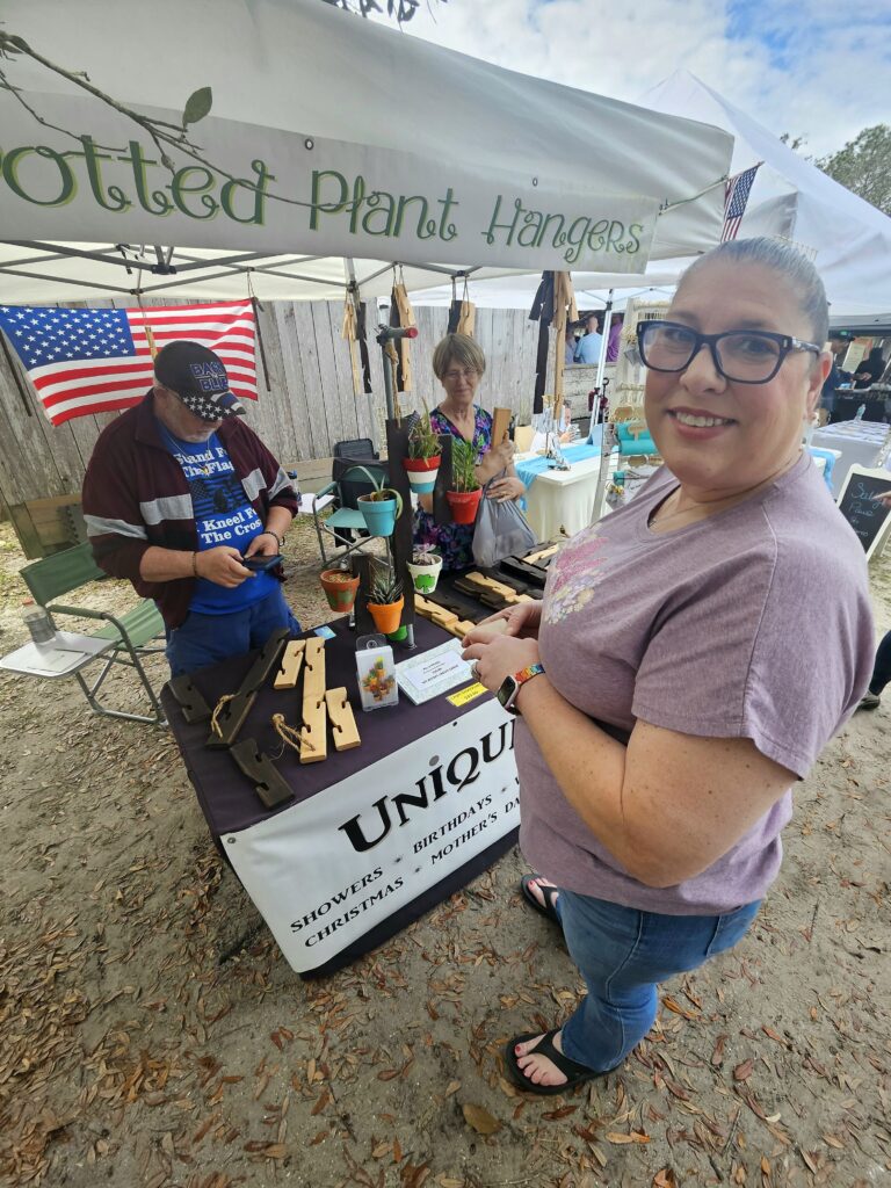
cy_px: 594
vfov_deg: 106.2
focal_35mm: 13
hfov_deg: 89.9
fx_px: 446
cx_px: 446
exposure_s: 1/133
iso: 32
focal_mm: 1.74
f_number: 2.2
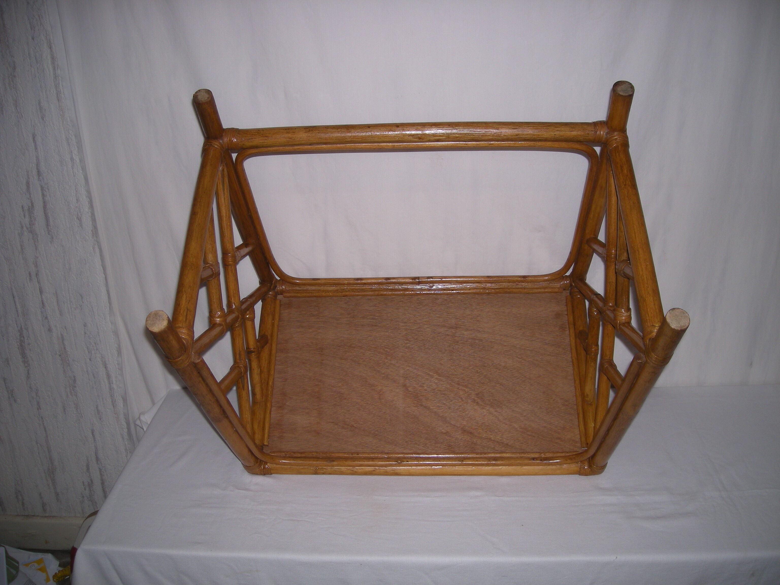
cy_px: 292
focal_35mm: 35
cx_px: 390
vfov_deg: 40.7
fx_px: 789
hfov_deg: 52.6
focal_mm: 5.7
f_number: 2.8
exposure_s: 1/60
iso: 50
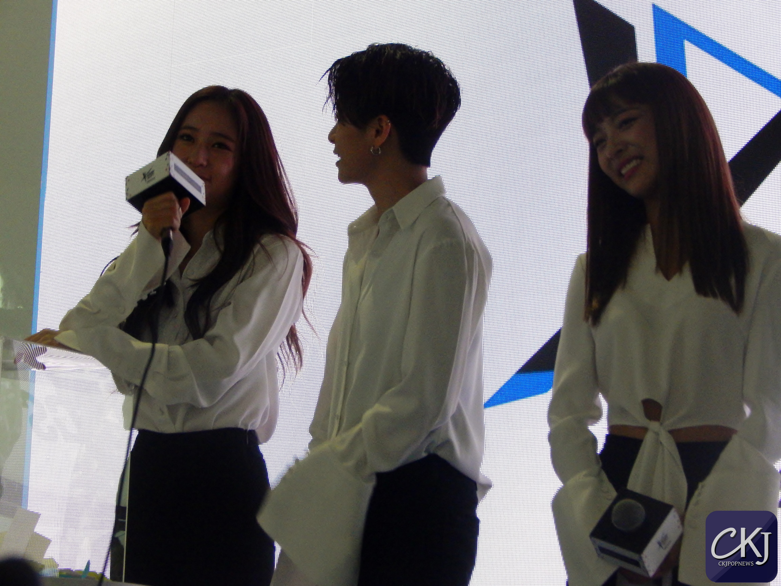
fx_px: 3181
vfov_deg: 10.5
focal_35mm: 141
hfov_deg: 14.0
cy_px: 293
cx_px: 390
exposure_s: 1/25
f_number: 4.9
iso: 200
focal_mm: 25.3
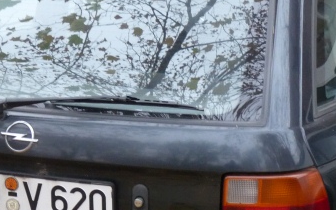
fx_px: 1429
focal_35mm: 156
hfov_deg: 13.4
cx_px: 166
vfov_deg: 8.4
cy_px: 154
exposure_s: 1/30
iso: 250
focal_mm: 9.8
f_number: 3.2
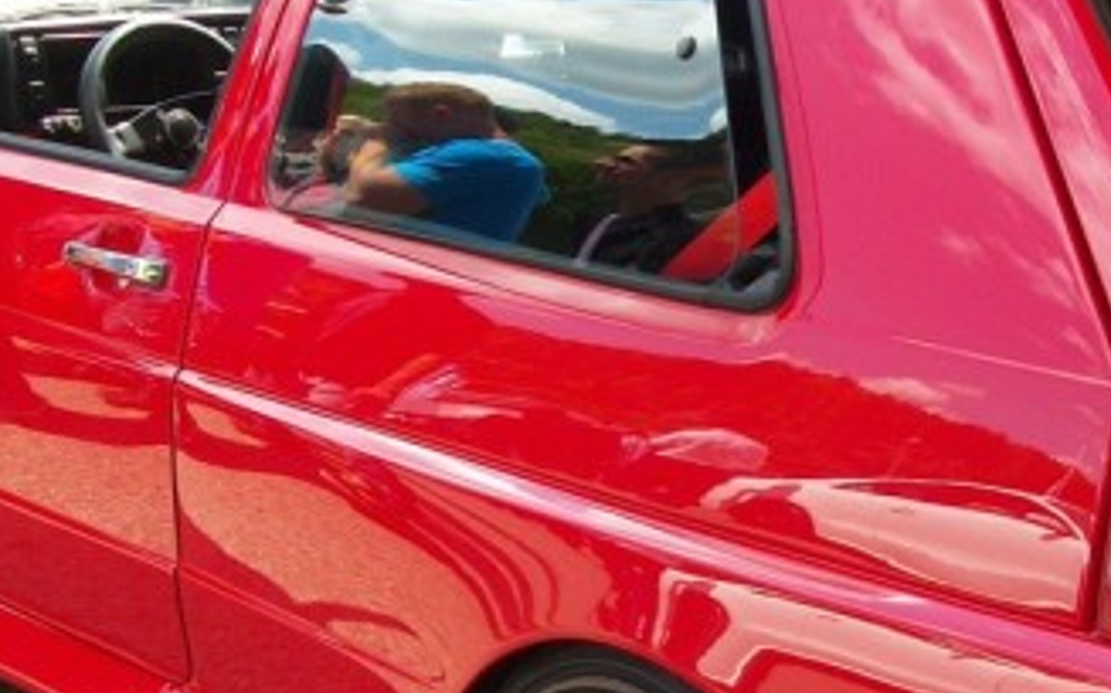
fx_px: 3299
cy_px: 445
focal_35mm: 109
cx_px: 887
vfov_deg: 12.0
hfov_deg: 18.9
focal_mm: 7.1
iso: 80
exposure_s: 1/198
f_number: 3.2
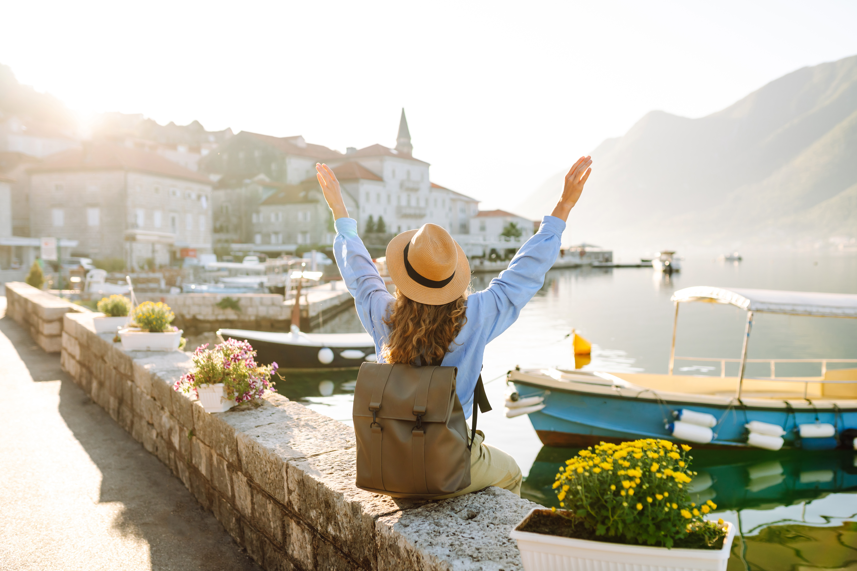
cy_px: 286
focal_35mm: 35
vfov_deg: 37.9
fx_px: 833
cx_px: 428
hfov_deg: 54.4
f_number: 2.5
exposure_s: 1/2000
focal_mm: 35
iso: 320
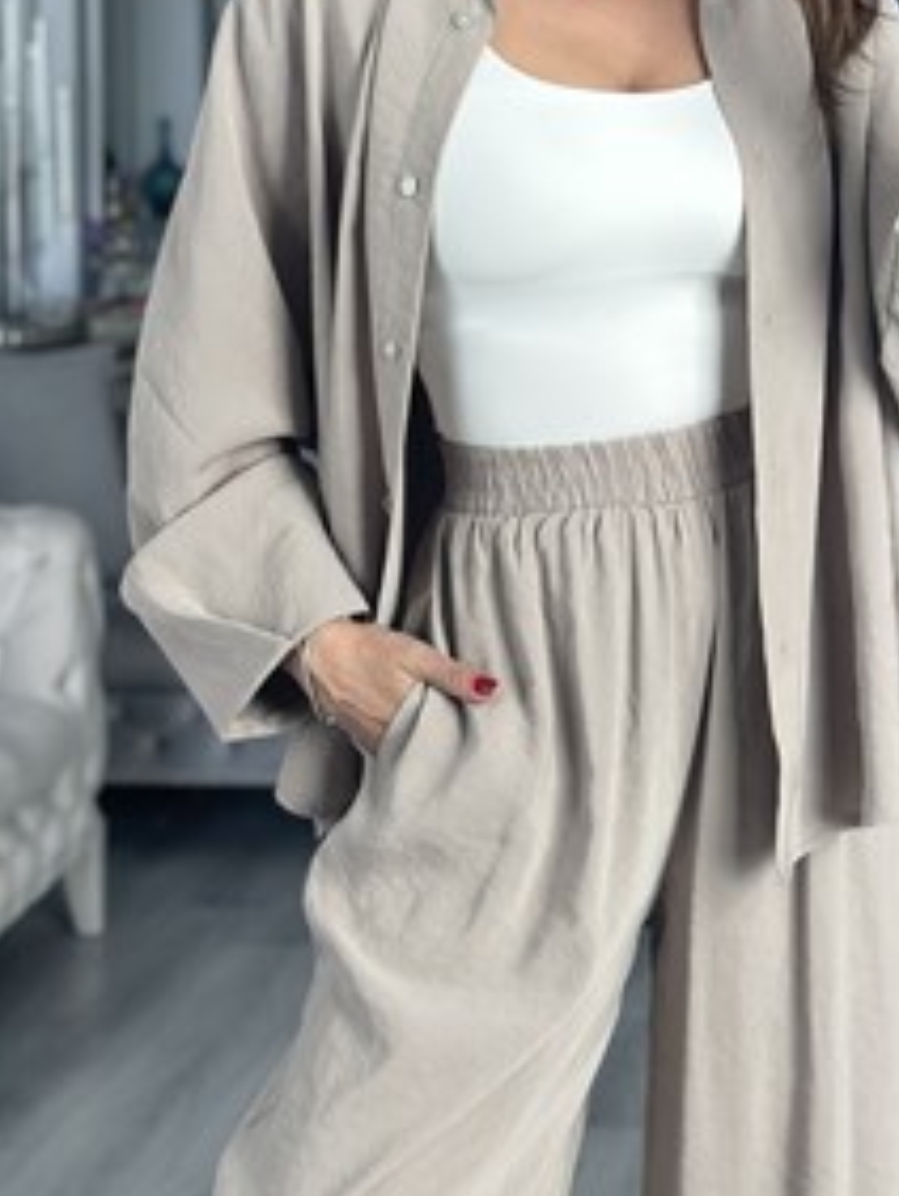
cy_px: 199
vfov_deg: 22.4
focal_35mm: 86
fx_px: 2973
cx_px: 666
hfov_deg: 17.1
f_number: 1.78
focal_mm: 6.86
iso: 100
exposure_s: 1/172
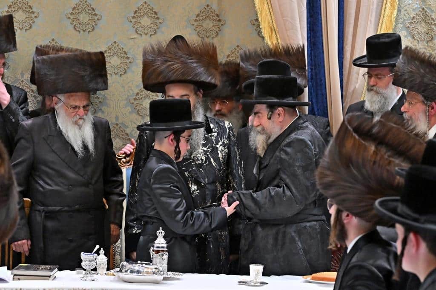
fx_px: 1356
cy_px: 145
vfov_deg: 12.2
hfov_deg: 18.3
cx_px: 218
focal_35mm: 112
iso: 1250
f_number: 4
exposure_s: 1/200
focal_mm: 75
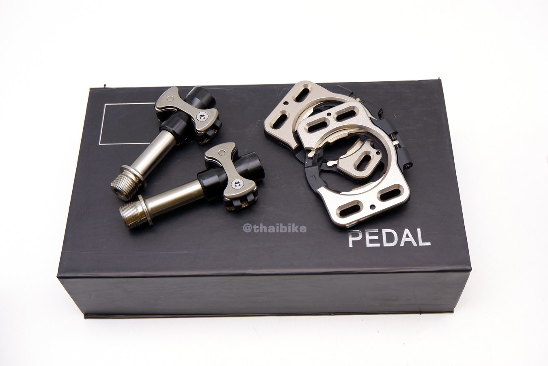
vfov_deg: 29.9
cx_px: 274
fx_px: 685
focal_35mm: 45
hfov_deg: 43.6
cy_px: 183
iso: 200
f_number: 4.7
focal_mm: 30.5
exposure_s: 1/90
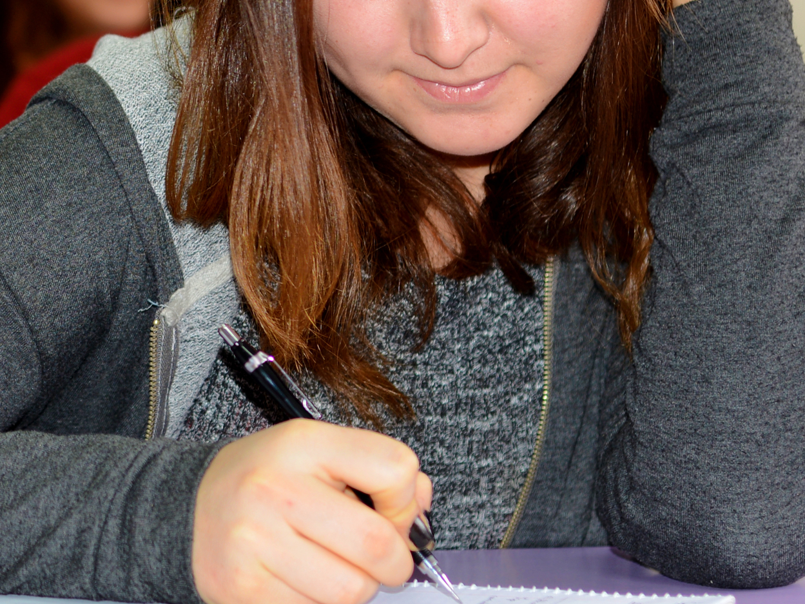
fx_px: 3582
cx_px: -175
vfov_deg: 9.6
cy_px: 25
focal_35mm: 154
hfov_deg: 12.5
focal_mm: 50
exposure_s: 1/60
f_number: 3.2
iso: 125
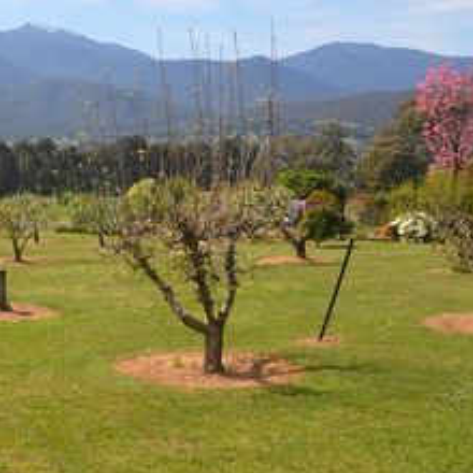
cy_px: 214
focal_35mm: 49
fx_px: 758
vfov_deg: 34.7
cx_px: 19
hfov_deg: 32.4
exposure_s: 1/250
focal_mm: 18
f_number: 8
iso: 100
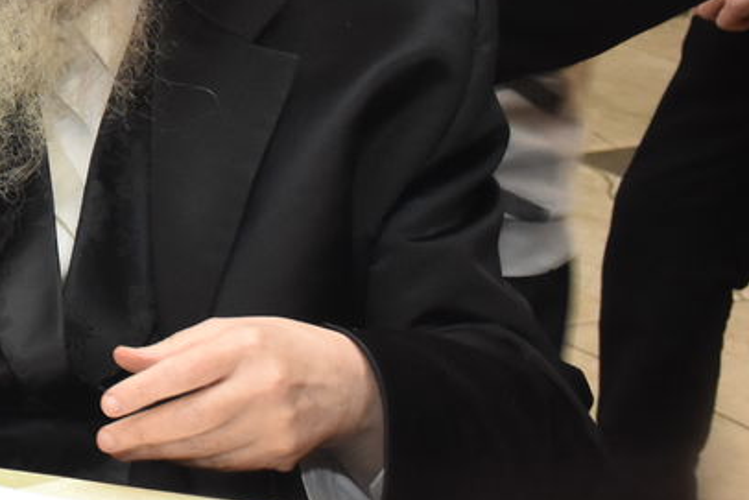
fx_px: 3226
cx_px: -526
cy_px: -108
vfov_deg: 8.8
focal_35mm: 155
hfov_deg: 12.3
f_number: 5.6
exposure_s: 1/60
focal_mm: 30
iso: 1600
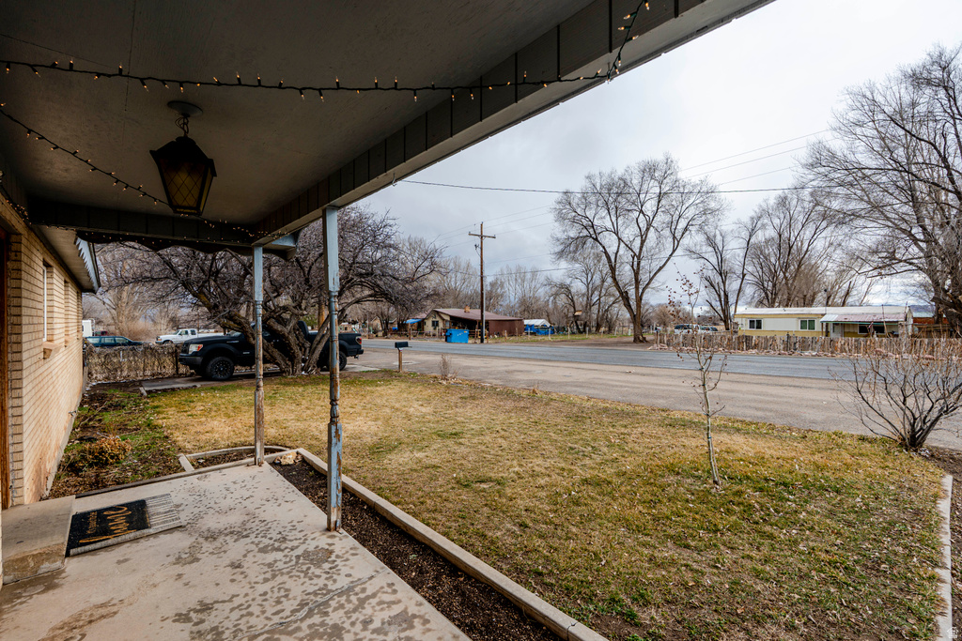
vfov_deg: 73.8
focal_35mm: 16
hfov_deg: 96.7
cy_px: 320
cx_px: 481
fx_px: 428
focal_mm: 16
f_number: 5.6
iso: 100
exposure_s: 1/320
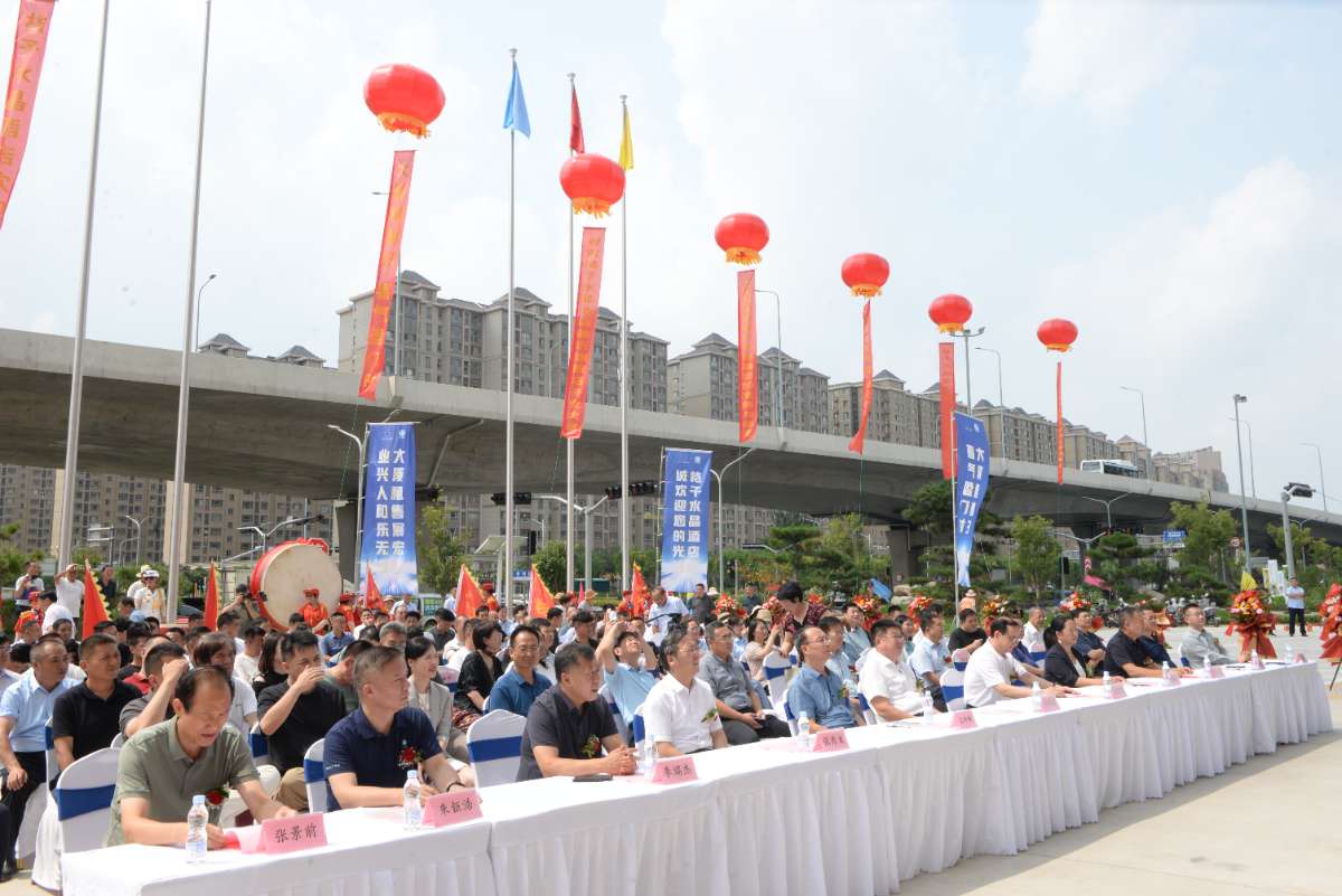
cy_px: 448
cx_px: 671
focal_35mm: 31
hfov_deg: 60.3
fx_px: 1156
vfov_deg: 42.4
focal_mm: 31
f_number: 16
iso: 640
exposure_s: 1/320
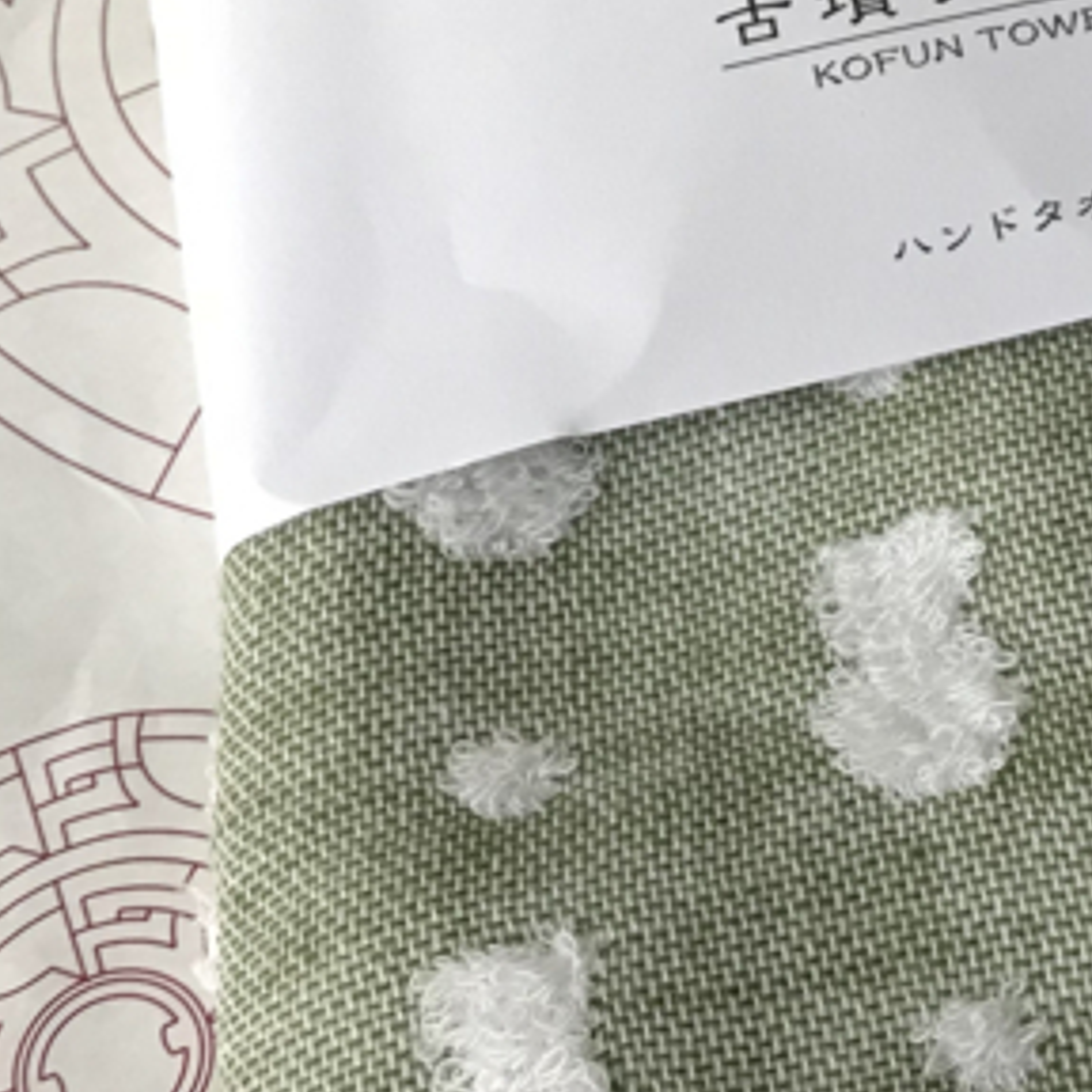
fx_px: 3141
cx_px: 929
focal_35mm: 88
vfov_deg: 19.6
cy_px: 269
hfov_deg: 19.4
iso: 20
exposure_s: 1/30
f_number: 1.8
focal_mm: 3.99
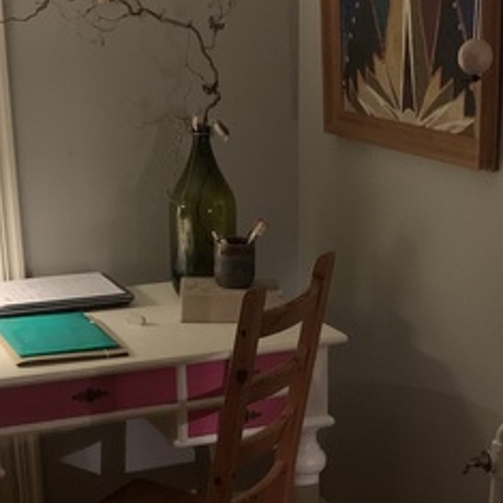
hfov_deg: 23.0
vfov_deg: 22.5
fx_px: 1233
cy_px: 458
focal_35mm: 75
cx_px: 323
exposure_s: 1/17
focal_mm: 4.25
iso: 640
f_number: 1.8
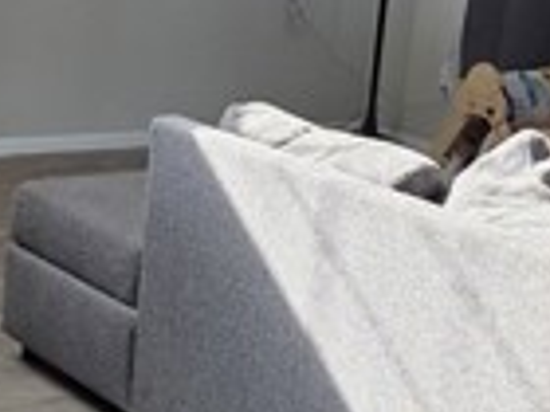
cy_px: 118
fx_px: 1668
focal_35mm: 105
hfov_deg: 18.2
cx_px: 0
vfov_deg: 14.1
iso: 64
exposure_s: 1/180
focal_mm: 6.3
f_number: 1.7
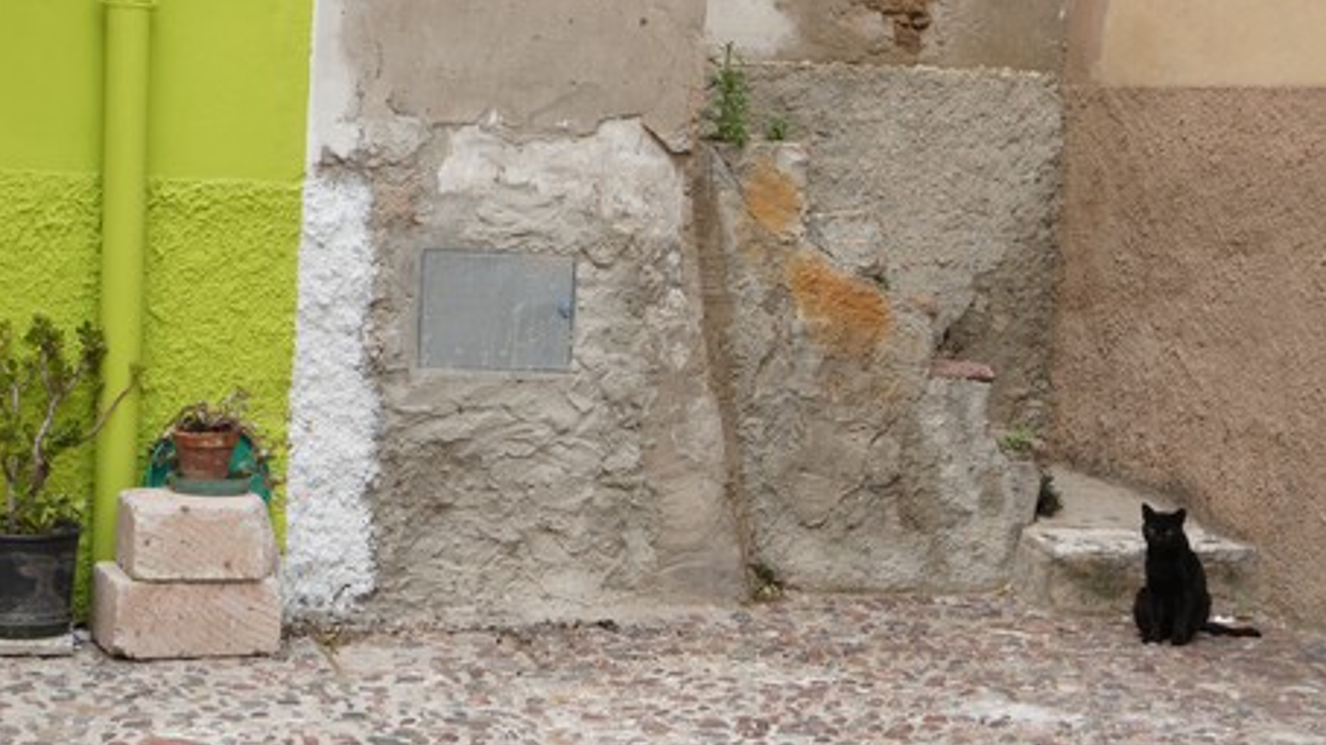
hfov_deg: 24.3
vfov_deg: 13.8
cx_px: 660
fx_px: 3077
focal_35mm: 88
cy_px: 321
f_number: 7.1
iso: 200
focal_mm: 55
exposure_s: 1/160
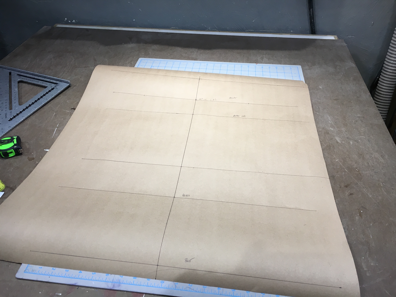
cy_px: 148
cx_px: 198
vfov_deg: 48.2
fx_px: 332
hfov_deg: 61.7
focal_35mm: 29
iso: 32
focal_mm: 4.15
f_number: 2.2
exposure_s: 1/40
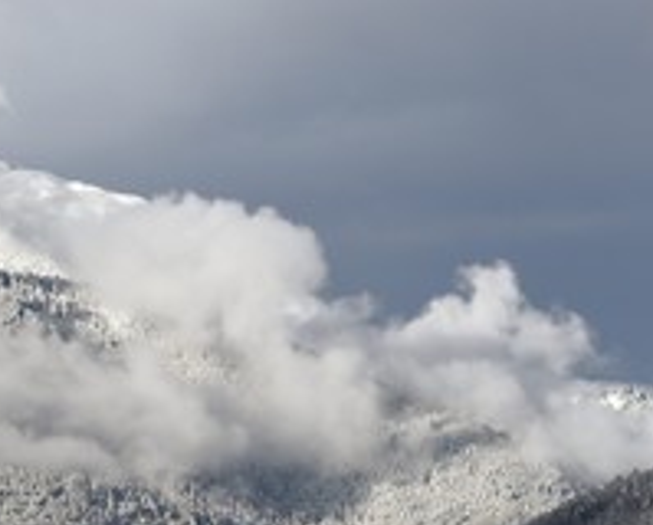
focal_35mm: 170
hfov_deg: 11.3
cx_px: 112
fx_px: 3292
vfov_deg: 9.1
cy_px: 423
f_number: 14
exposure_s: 1/320
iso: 200
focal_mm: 86
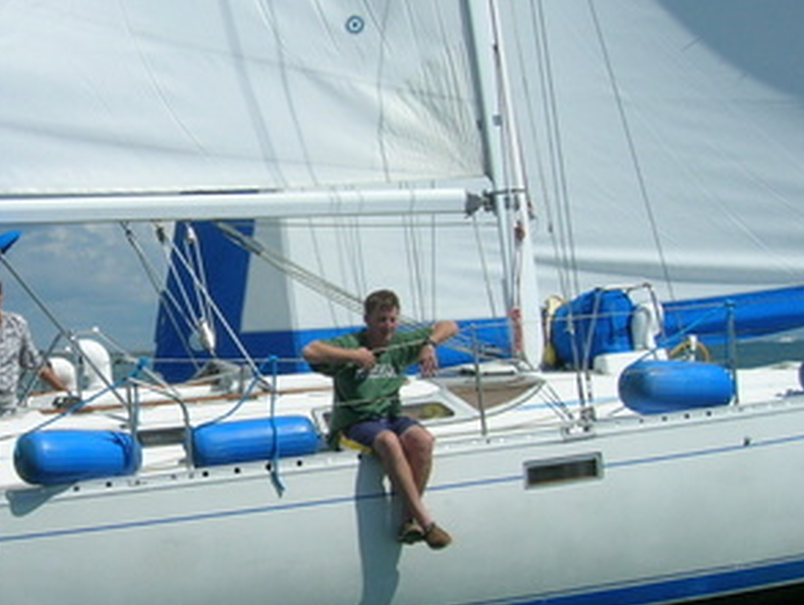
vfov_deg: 19.9
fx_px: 1720
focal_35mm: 74
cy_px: 339
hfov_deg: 25.5
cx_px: 90
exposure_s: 1/865
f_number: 4.9
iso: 50
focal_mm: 5.7
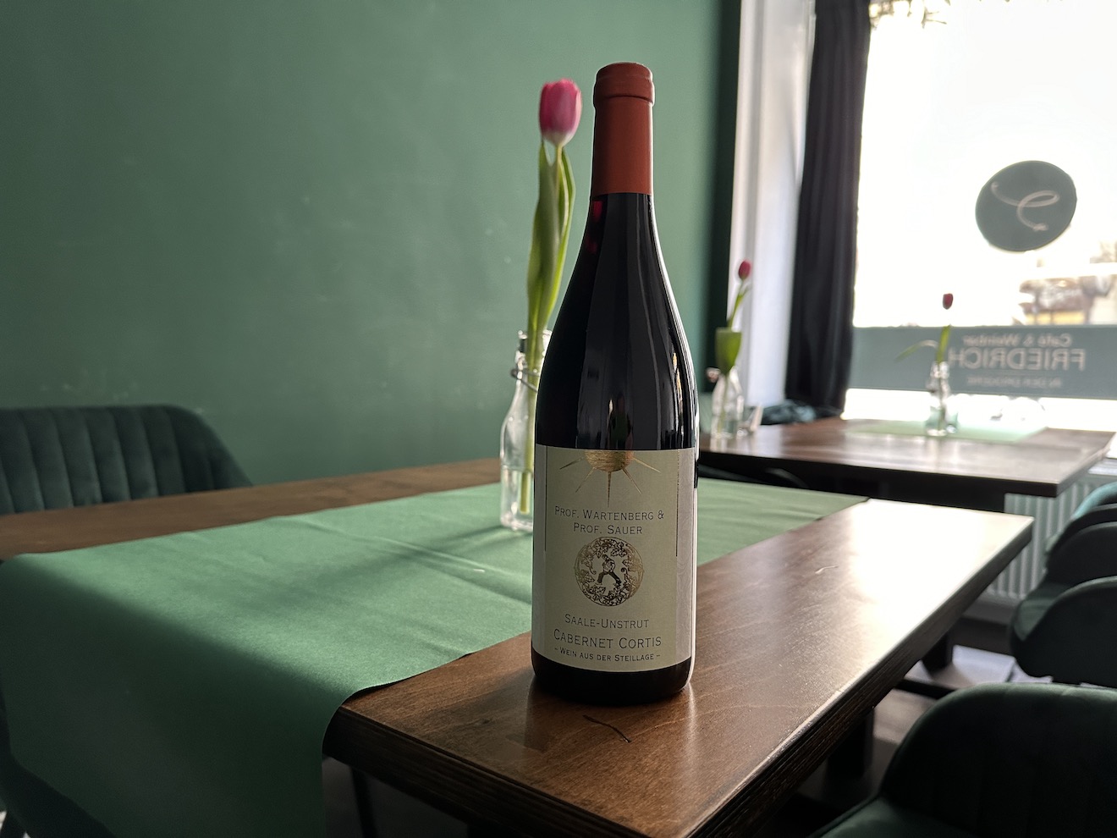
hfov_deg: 71.6
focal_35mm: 24
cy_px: 419
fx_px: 774
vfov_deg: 56.8
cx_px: 558
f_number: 1.78
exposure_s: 1/60
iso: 320
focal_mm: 6.86
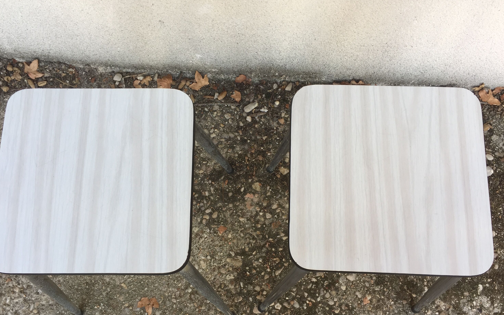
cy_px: 191
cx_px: 246
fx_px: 467
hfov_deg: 56.7
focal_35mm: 34
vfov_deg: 37.1
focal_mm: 4.15
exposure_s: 1/124
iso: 32
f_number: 2.2
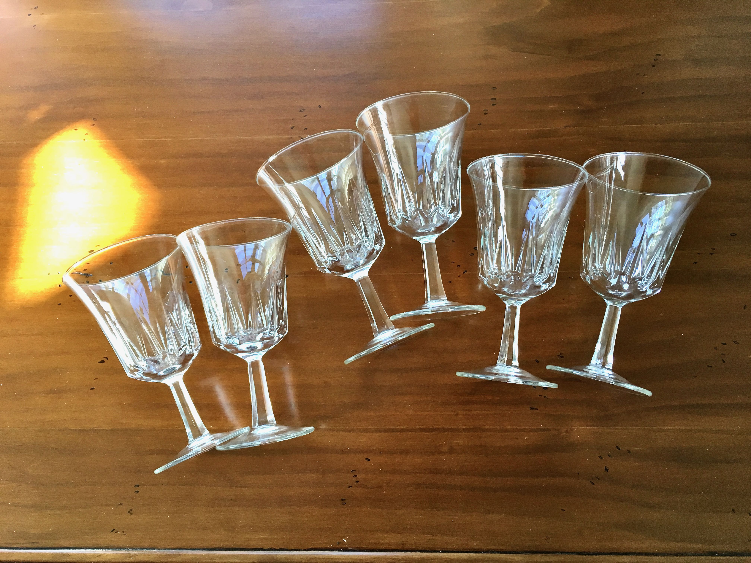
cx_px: 376
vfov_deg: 48.2
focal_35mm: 29
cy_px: 282
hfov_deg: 61.7
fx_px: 629
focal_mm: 4.15
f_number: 2.2
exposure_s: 1/33
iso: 40
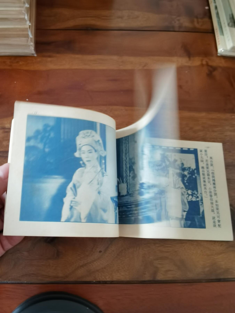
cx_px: 118
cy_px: 156
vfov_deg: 65.3
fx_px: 244
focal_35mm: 27
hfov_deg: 51.4
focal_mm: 2.26
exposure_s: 1/20
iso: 500
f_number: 2.2
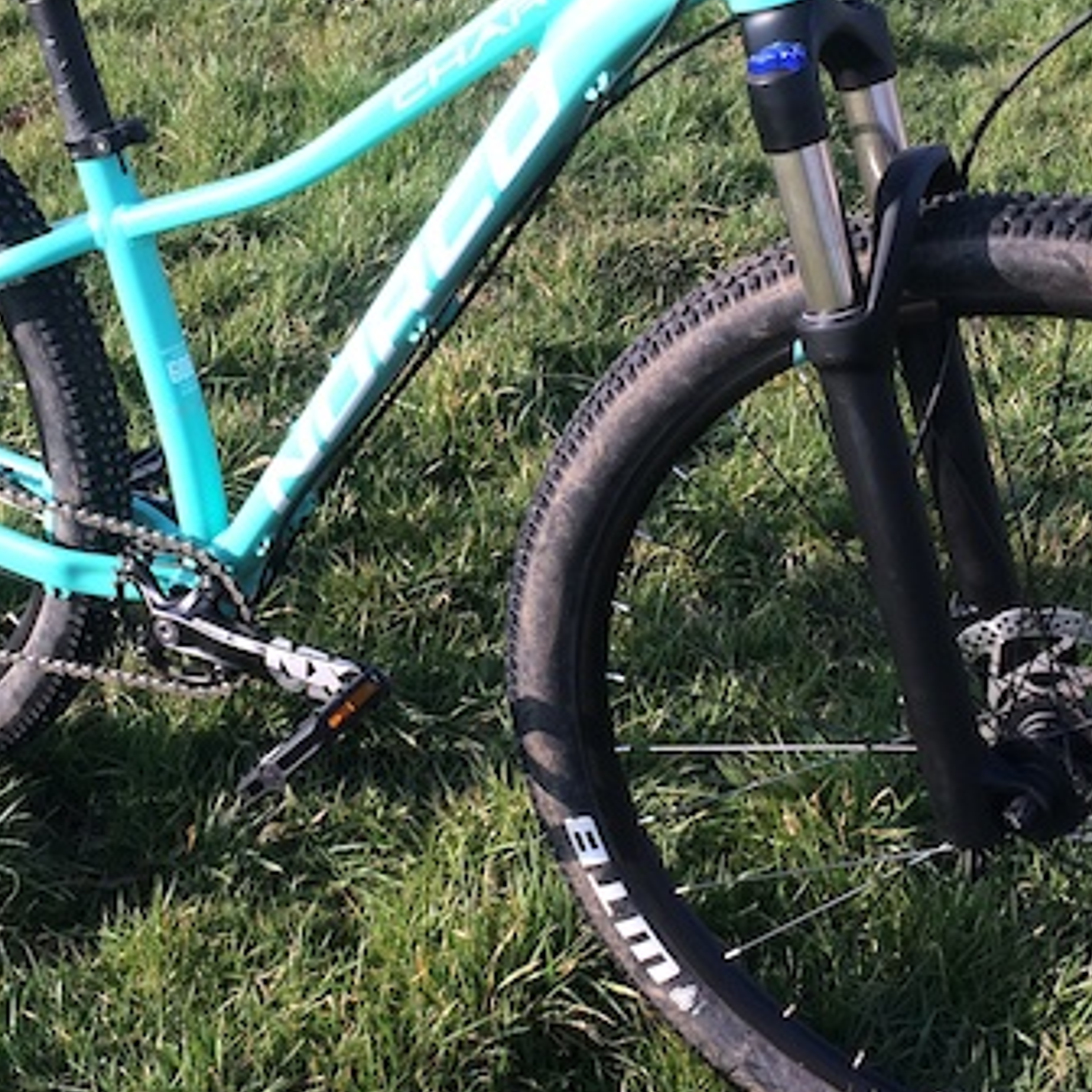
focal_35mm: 61
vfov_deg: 28.1
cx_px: 462
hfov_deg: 28.1
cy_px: 445
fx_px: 2177
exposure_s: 1/631
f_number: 2.2
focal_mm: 4.15
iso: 32
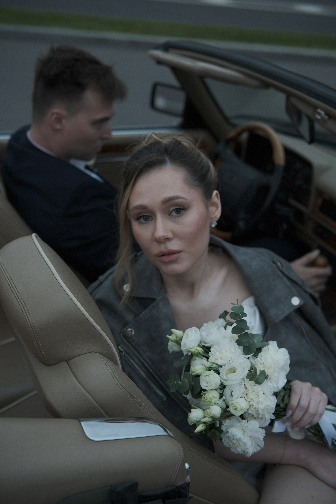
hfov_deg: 32.6
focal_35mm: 41
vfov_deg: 47.4
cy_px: 252
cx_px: 168
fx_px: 574
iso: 640
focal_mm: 27
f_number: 2
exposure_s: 1/125
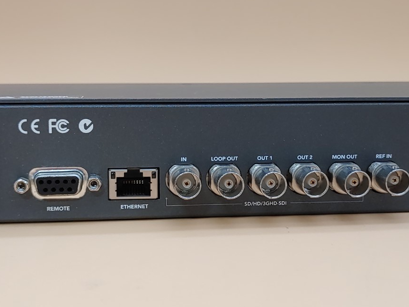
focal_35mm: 55
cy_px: 163
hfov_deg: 34.9
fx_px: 650
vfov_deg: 26.6
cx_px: 210
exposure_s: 1/61
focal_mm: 4.36
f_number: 1.8
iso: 50
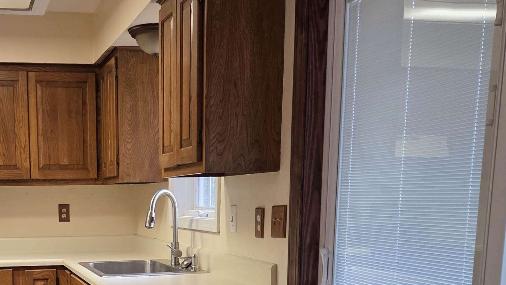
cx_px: 121
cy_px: 320
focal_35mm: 53
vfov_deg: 21.4
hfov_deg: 38.1
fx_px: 711
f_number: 1.8
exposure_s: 1/120
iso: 125
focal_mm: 5.4
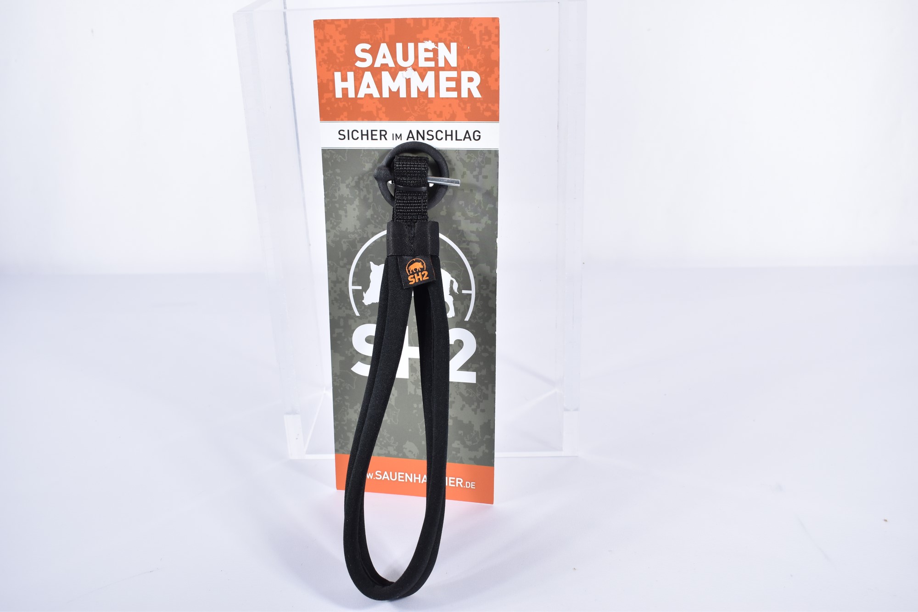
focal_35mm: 36
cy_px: 306
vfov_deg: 36.9
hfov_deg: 53.1
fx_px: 918
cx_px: 459
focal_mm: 24
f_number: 5
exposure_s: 1/60
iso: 640
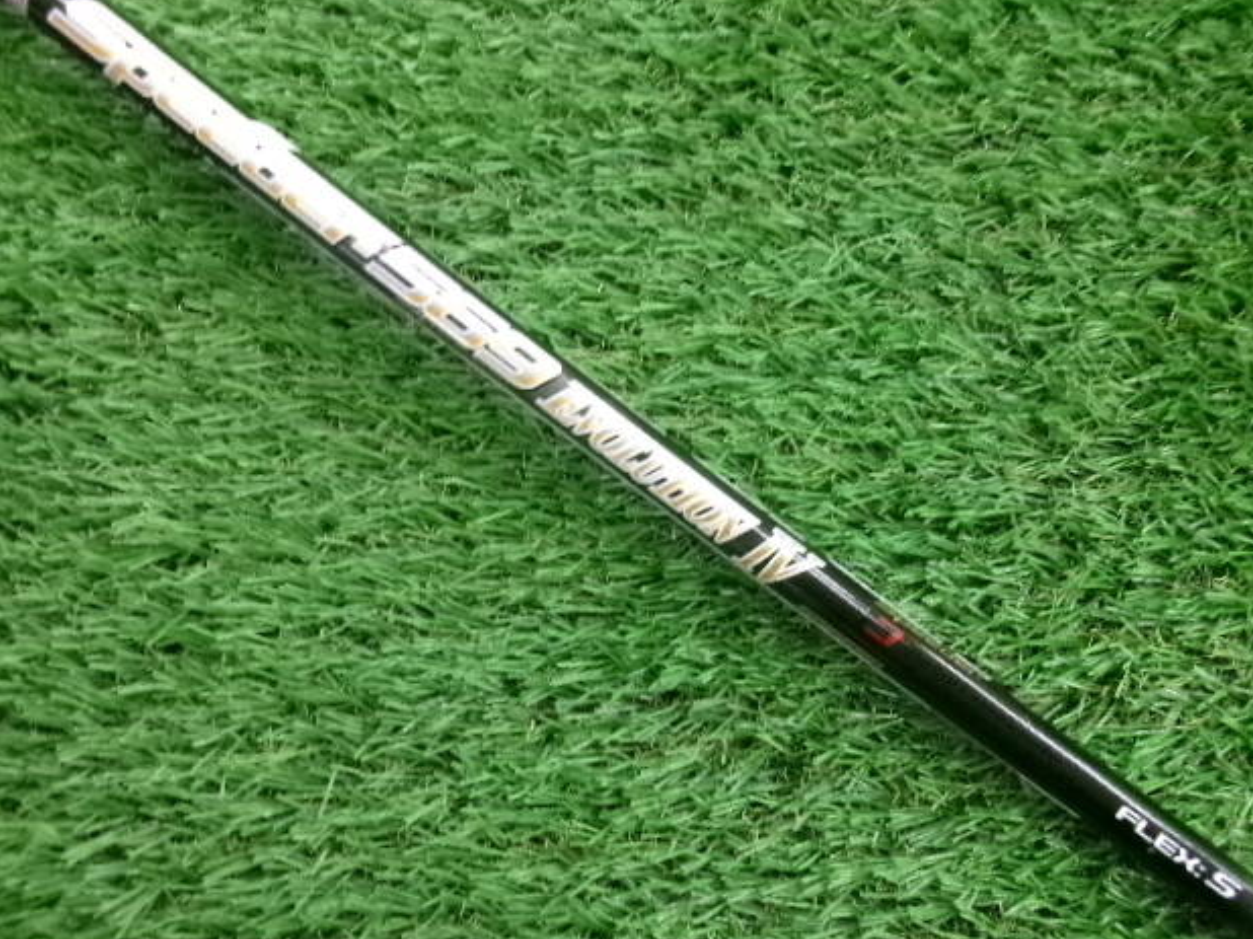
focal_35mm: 29
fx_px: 1049
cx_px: 645
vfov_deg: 48.2
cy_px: 475
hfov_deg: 61.7
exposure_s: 1/34
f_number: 3.9
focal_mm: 5.1
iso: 800
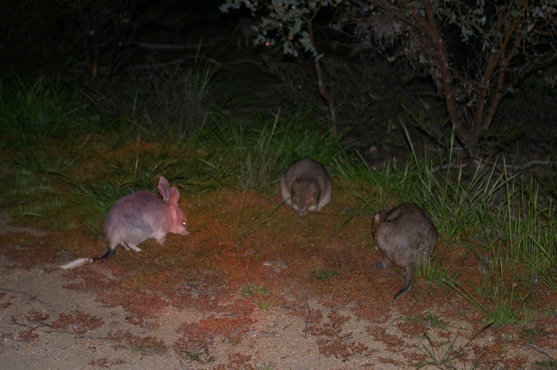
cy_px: 185
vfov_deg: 16.5
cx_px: 278
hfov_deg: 24.6
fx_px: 1275
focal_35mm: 82
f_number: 5.6
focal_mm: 55
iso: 400
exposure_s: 1/60
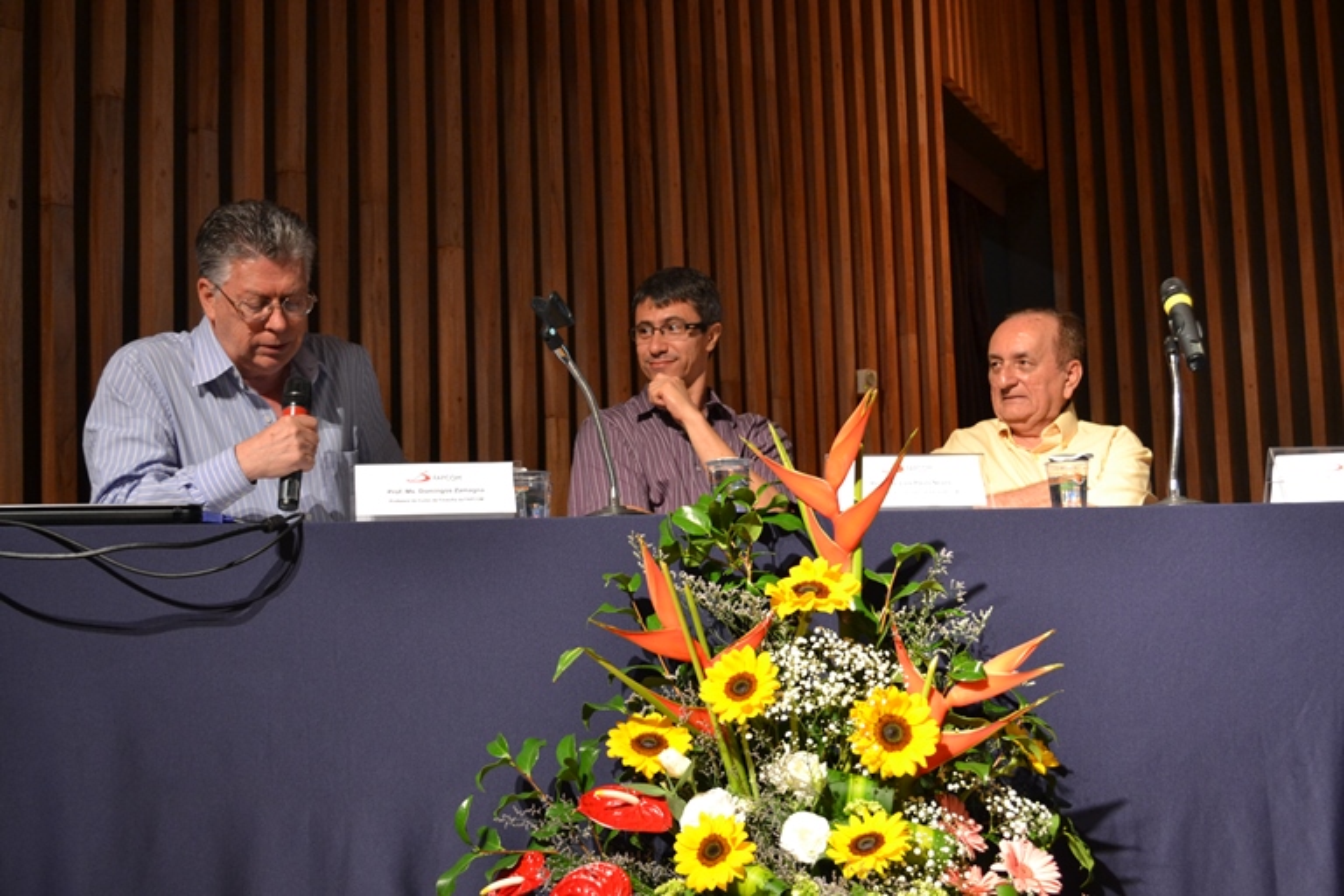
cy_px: 448
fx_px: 1904
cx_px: 672
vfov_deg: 26.5
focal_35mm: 51
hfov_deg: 38.9
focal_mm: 34
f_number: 5
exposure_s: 1/15
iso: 1250
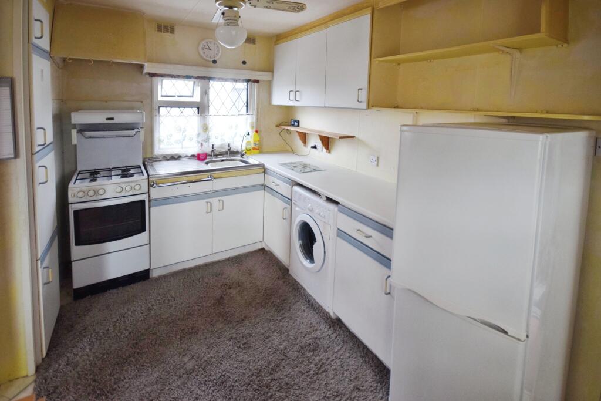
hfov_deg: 100.4
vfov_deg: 77.3
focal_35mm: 15
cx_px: 300
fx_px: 250
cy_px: 200
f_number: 4
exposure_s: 1/60
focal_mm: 10
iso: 640
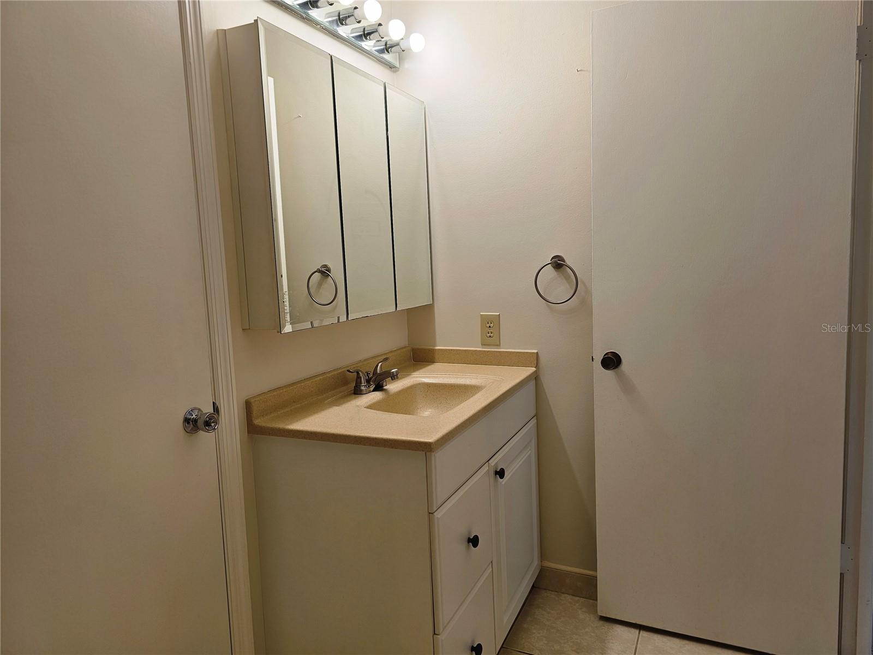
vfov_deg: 58.9
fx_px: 580
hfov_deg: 73.9
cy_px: 328
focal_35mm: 23
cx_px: 436
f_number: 1.7
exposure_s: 1/120
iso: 25
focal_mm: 6.3
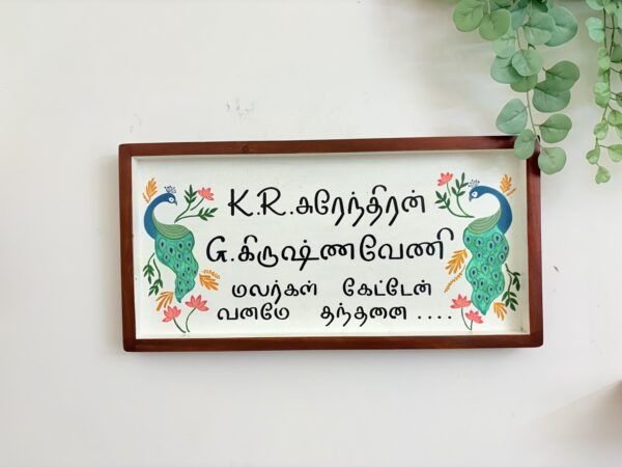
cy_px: 234
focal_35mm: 26
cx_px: 311
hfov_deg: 67.3
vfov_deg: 53.1
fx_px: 467
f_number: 1.6
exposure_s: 1/100
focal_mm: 5.96
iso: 100
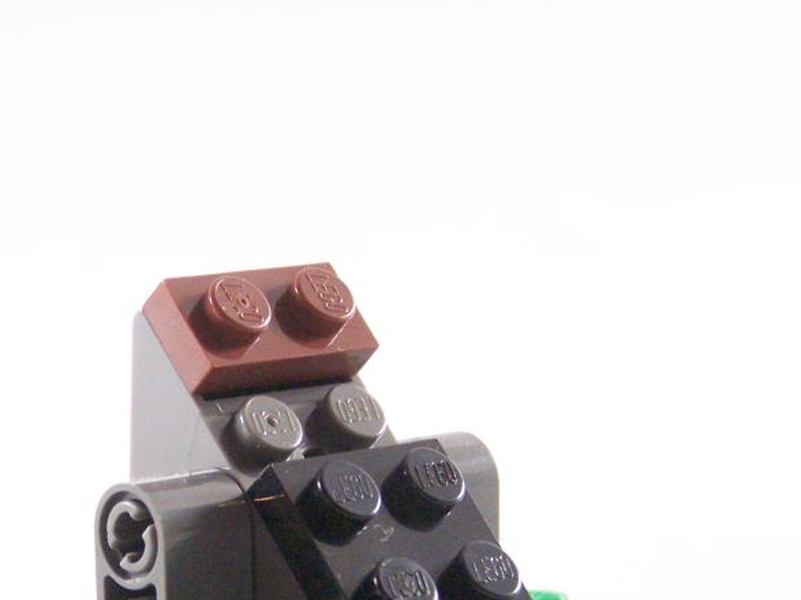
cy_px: 515
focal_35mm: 143
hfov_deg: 13.8
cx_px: 233
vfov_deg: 10.3
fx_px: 3308
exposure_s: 1/60
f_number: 3.2
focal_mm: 13.7
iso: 400
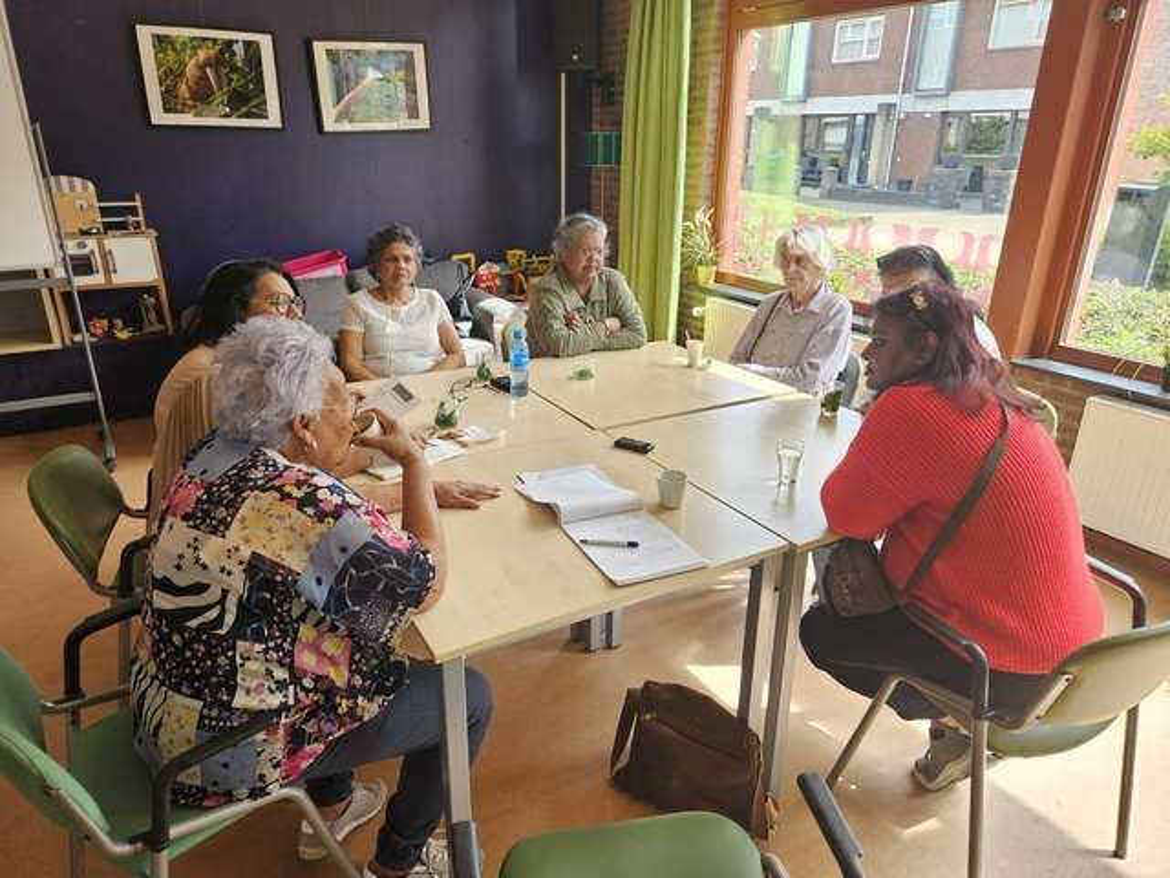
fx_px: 777
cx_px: 585
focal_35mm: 23
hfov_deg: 73.9
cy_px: 439
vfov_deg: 58.9
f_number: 1.8
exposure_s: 1/180
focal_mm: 5.4
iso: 80
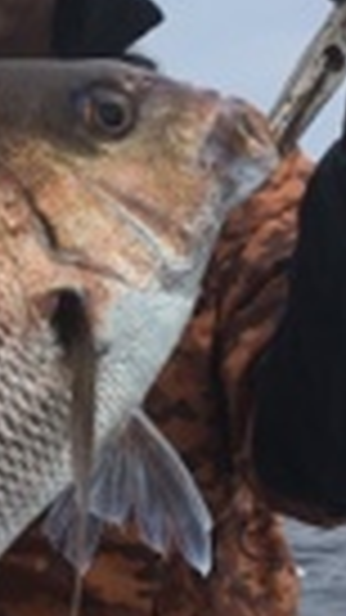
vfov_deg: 23.1
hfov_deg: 12.5
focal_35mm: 92
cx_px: -175
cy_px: 355
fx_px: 1501
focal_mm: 4.15
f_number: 2.2
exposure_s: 1/545
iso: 25
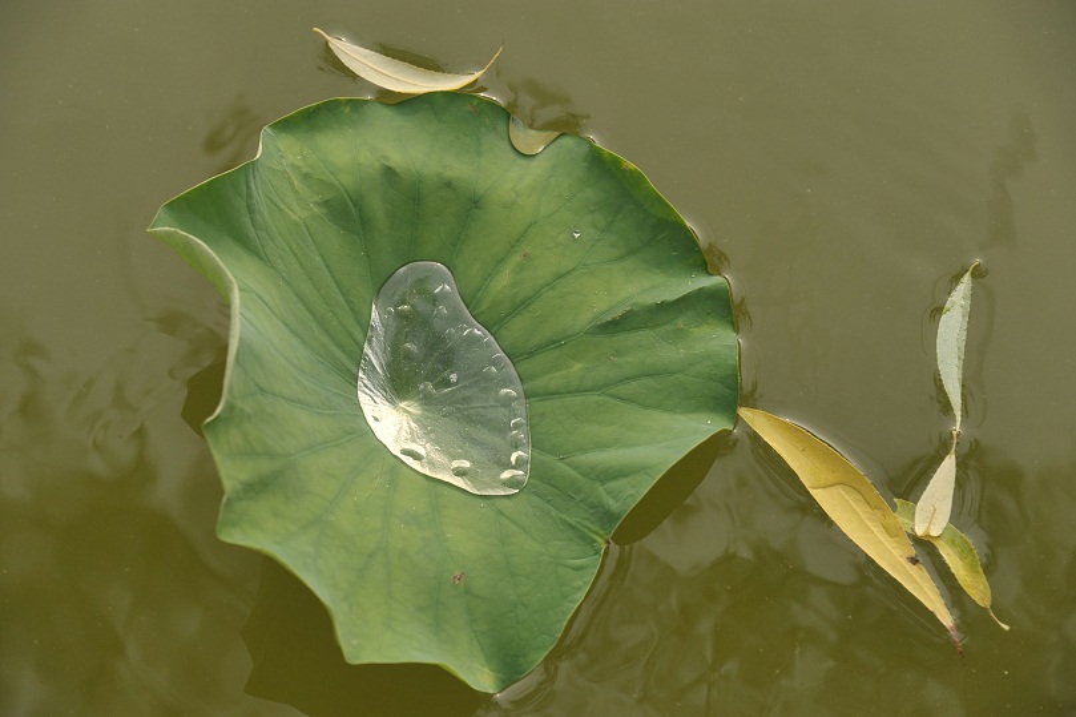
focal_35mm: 170
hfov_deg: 12.1
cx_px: 538
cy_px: 358
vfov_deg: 8.1
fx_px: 5080
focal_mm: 170
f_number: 9
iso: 250
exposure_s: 1/320
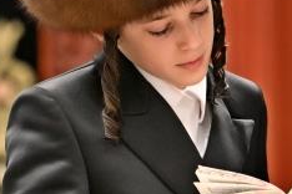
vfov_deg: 1.1
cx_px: 322
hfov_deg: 1.7
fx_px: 10106
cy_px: 27
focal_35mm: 1246
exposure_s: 1/160
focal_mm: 190
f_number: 2.8
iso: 250
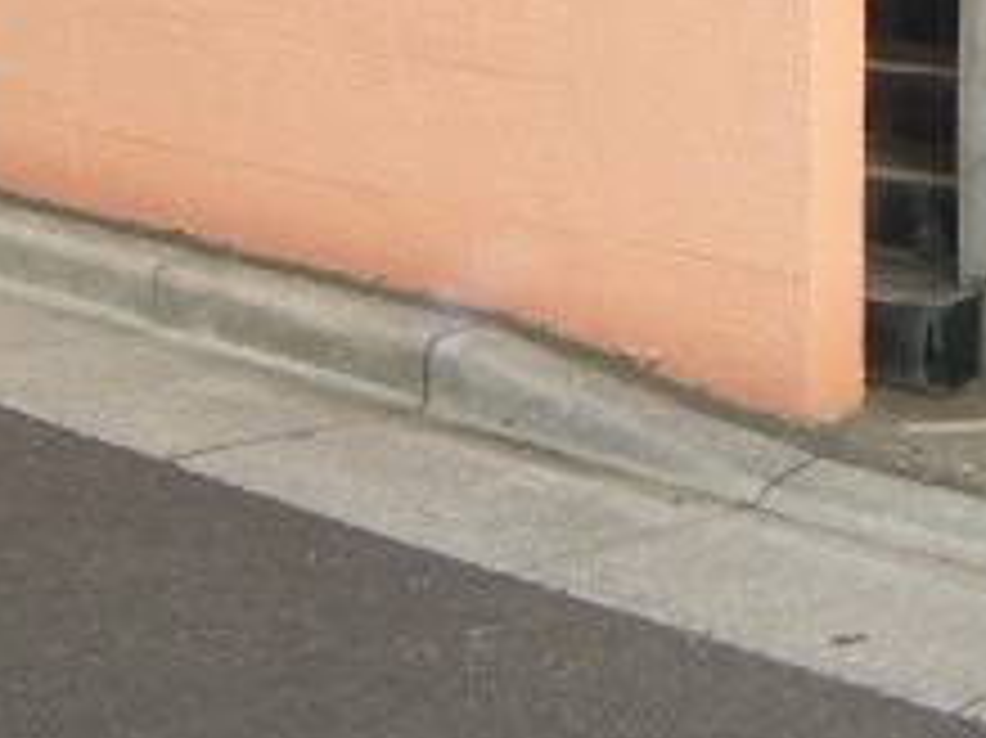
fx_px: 2334
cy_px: -270
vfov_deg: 16.8
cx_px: 1324
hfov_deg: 21.3
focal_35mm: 82
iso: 100
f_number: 2.8
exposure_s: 1/500
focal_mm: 4.6
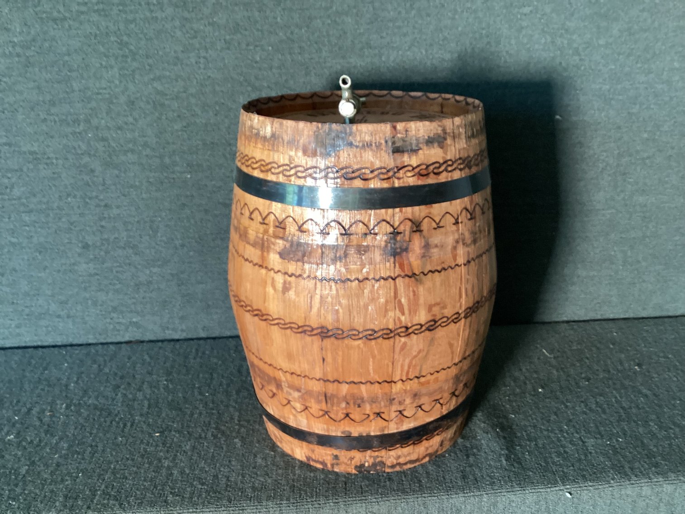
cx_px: 342
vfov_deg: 45.4
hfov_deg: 58.3
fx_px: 613
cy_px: 257
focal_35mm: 31
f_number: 2.4
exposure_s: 1/40
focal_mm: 3.3
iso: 320
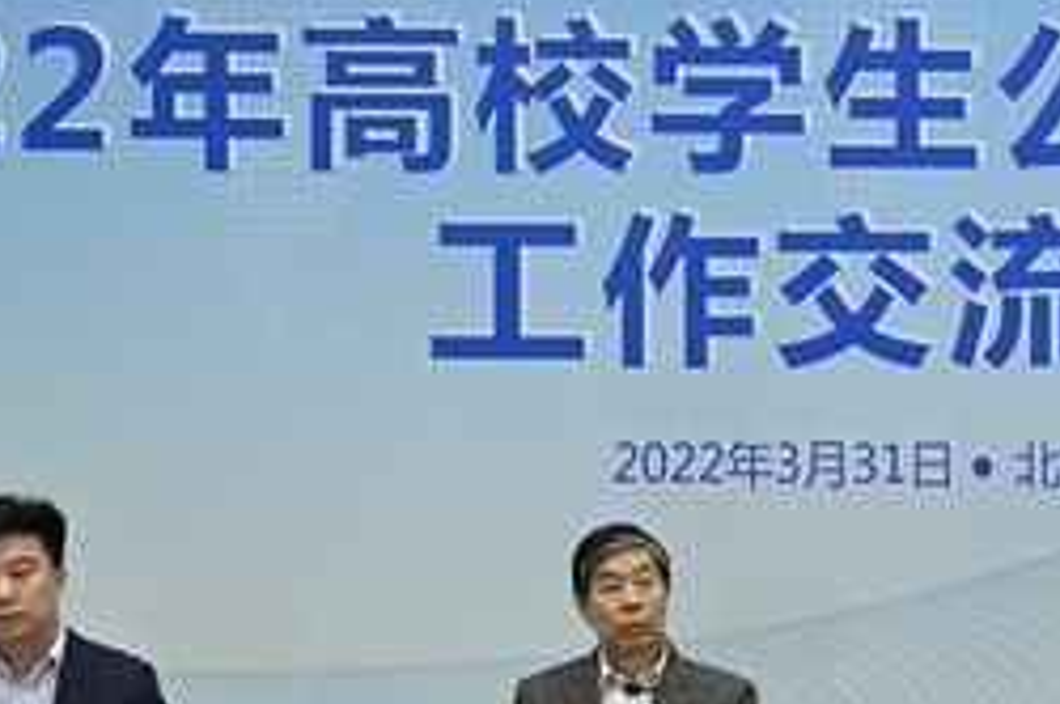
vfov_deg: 14.2
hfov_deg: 21.0
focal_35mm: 96
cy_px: 405
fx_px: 2823
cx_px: 886
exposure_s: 1/160
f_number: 3.5
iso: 1000
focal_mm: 40
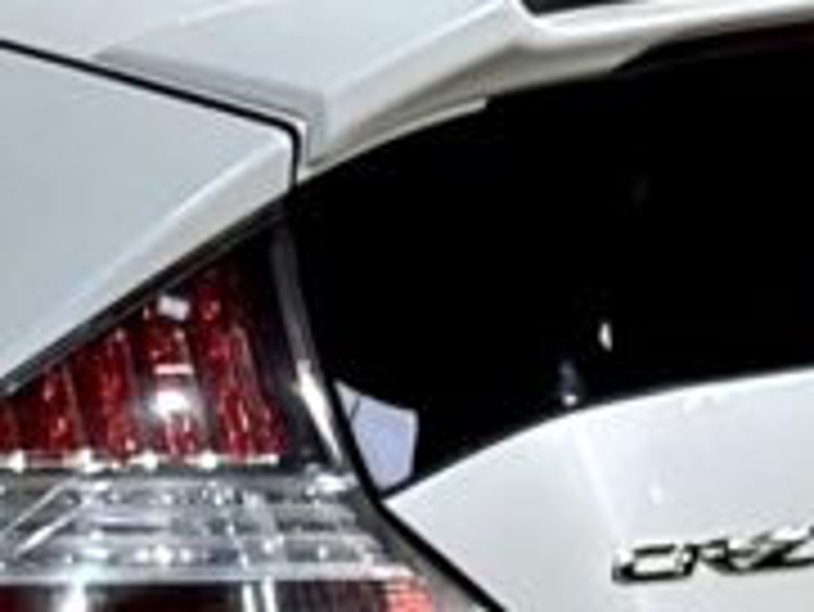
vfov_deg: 10.2
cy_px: 706
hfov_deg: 13.1
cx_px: -378
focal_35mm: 143
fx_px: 3365
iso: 80
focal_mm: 6.76
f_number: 1.78
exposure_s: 1/100
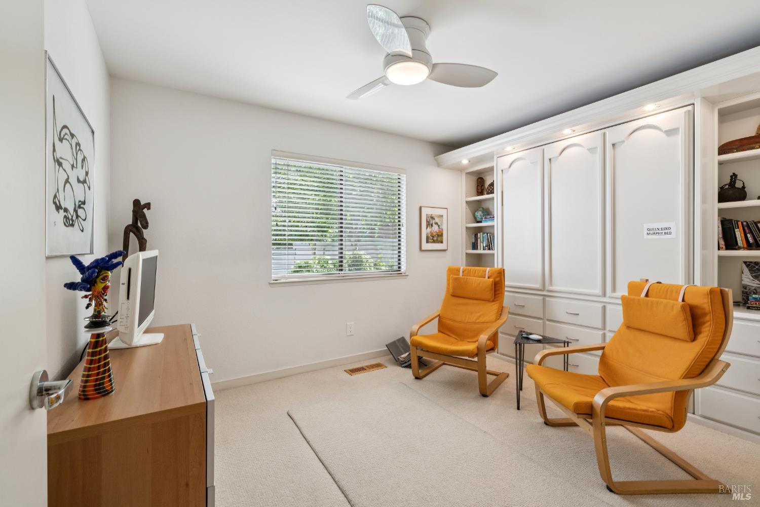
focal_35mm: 16
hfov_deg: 96.7
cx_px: 380
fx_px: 338
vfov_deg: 73.7
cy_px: 254
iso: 320
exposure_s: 1/13
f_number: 11
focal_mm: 16
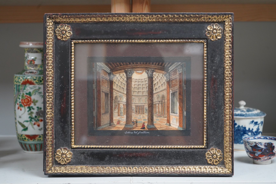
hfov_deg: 28.9
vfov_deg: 19.4
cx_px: 138
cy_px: 92
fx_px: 536
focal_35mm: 70
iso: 2500
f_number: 5.6
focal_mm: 70
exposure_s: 1/125
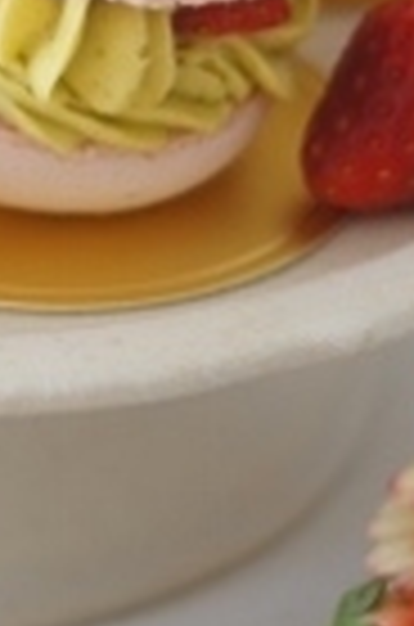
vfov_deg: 9.2
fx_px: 3885
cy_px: 189
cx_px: -81
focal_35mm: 224
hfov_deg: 6.1
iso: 100
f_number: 1.8
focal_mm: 35
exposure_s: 1/80
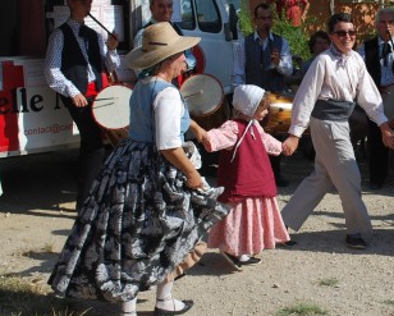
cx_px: 345
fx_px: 957
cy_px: 123
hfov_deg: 22.8
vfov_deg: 18.7
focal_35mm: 82
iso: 100
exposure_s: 1/250
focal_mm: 28
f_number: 8
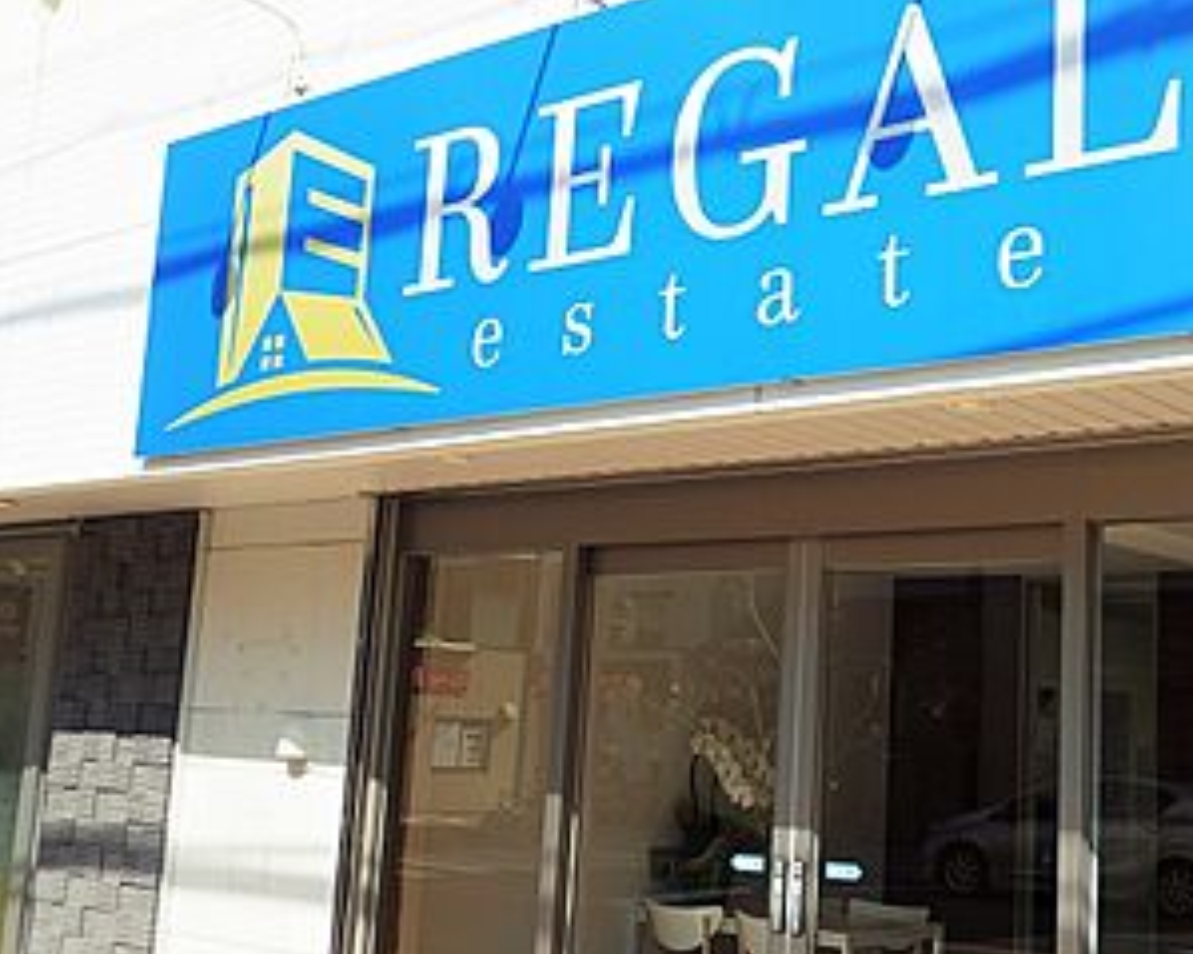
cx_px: 822
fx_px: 1694
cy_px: 439
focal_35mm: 48
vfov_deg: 31.4
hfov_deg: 38.2
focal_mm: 12.62
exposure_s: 1/500
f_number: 5.6
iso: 125
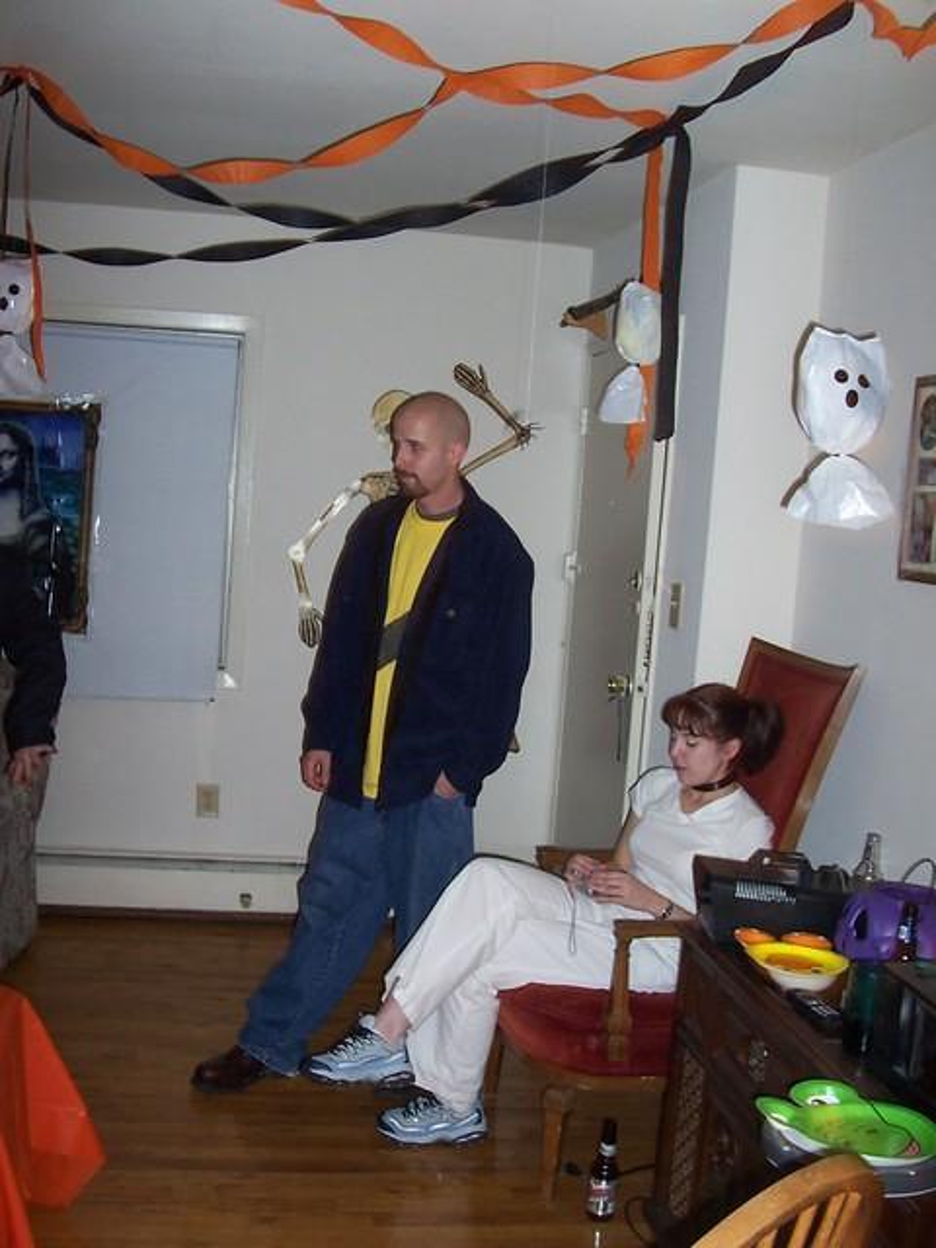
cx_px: 468
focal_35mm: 37
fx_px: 1334
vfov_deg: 50.1
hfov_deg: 38.7
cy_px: 624
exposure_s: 1/60
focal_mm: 5.6
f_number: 2.8
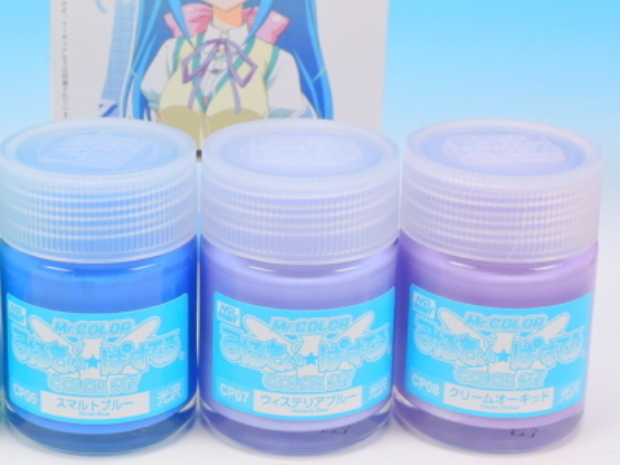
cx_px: 198
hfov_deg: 21.7
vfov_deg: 16.4
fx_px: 1612
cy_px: 130
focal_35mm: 90
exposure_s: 1.3
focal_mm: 12.8
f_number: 7.3
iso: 80
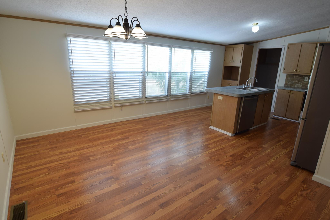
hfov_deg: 85.4
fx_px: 179
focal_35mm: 20
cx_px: 165
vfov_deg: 63.2
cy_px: 110
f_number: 4.5
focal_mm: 13
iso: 400
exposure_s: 1/80
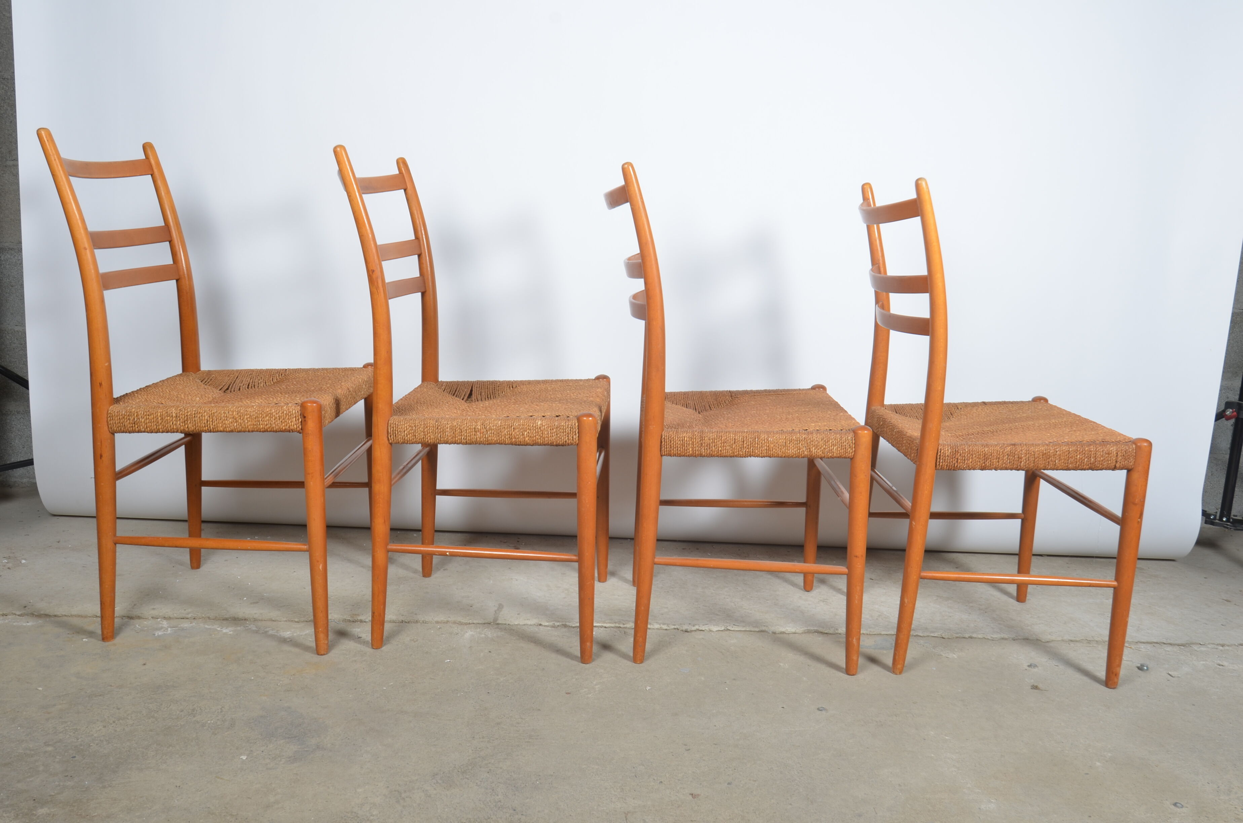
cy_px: 412
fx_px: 1034
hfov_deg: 62.0
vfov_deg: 43.4
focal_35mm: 30
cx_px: 622
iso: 100
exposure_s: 1/125
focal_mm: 20
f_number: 11
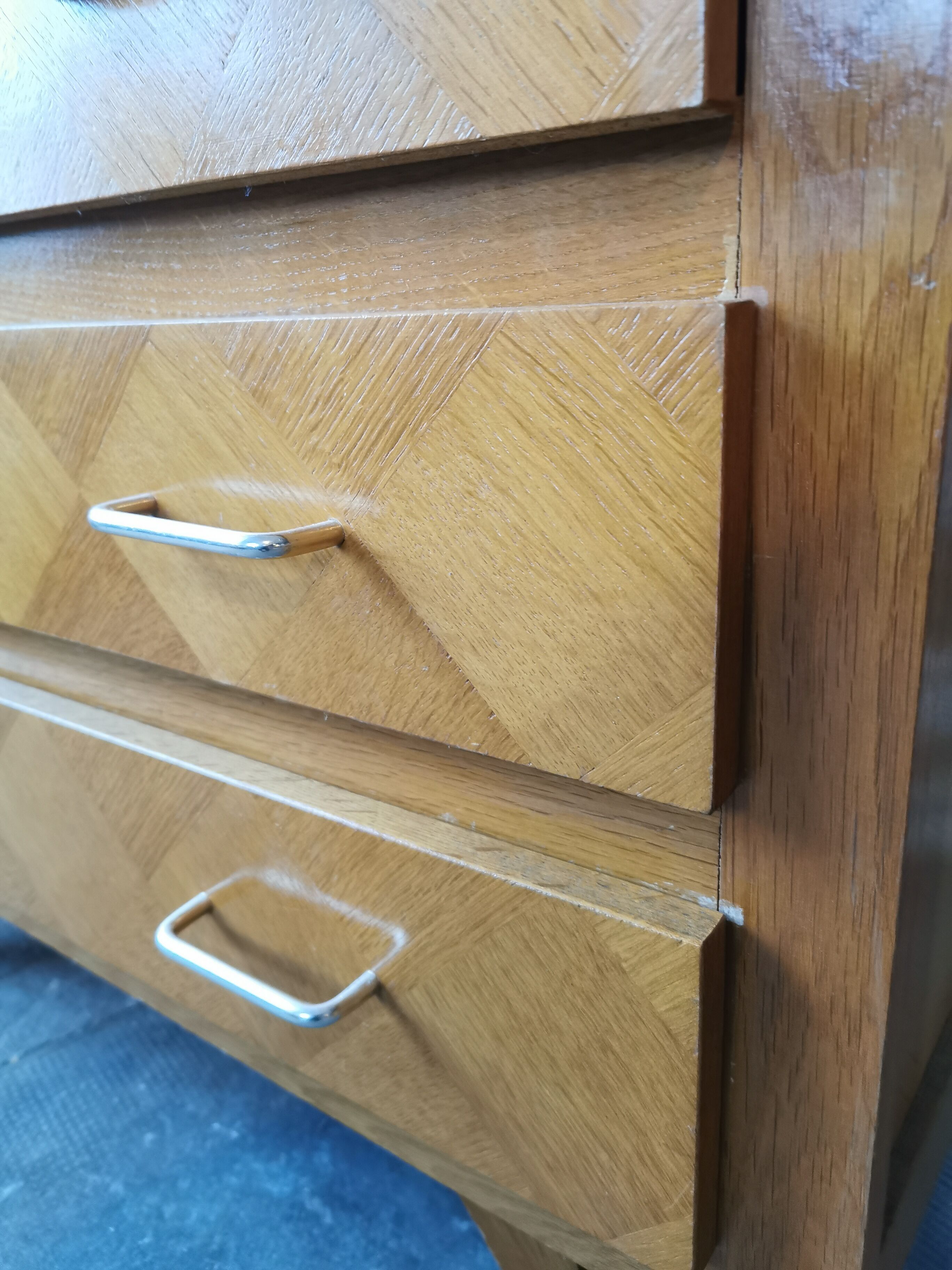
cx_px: 476
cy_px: 635
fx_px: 990
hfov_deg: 51.4
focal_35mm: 27
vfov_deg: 65.3
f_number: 1.6
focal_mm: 5.56
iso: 400
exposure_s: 1/40
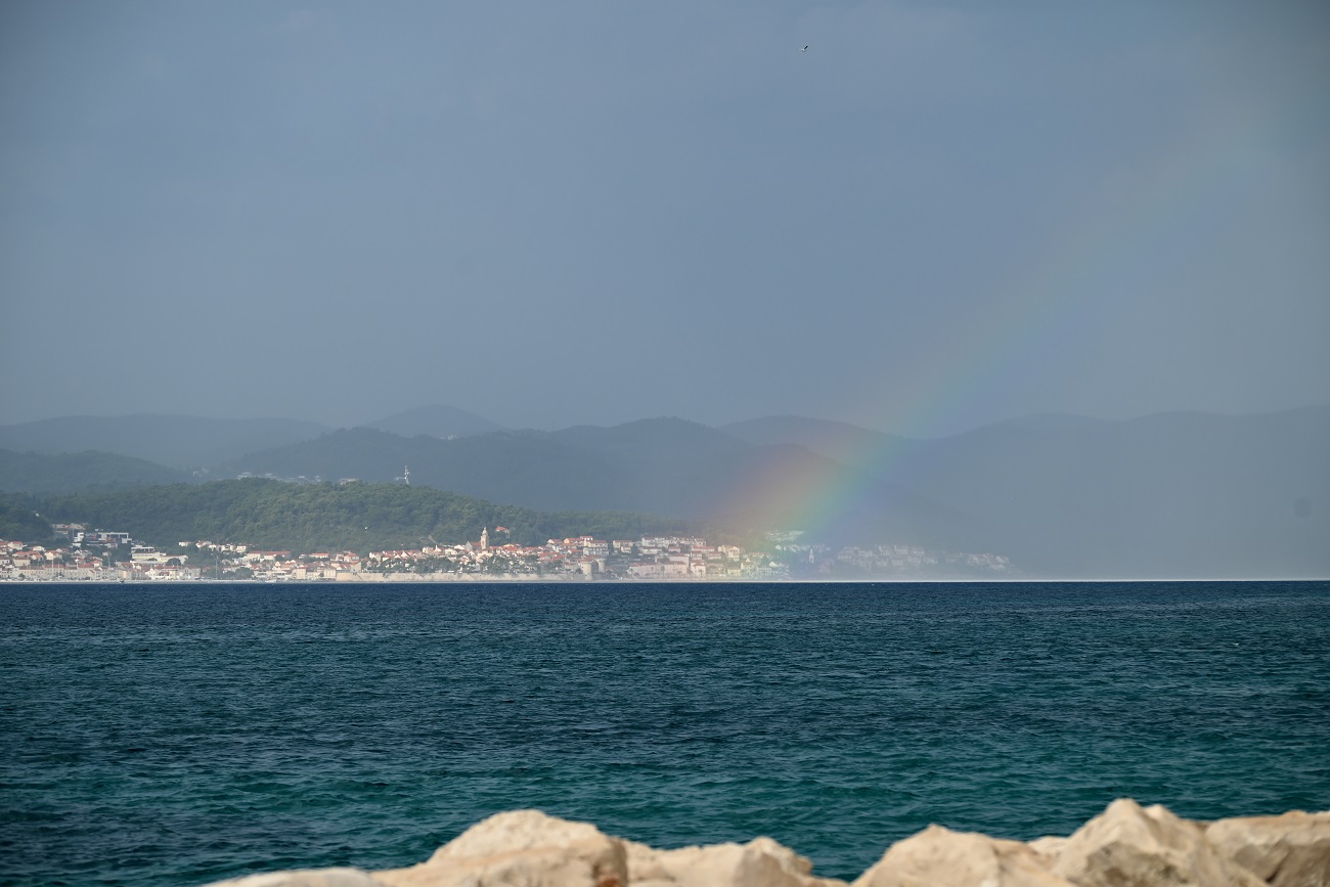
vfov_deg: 13.4
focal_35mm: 102
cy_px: 444
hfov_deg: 20.0
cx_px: 665
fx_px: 3768
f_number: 5.6
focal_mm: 102
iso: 100
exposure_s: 1/500
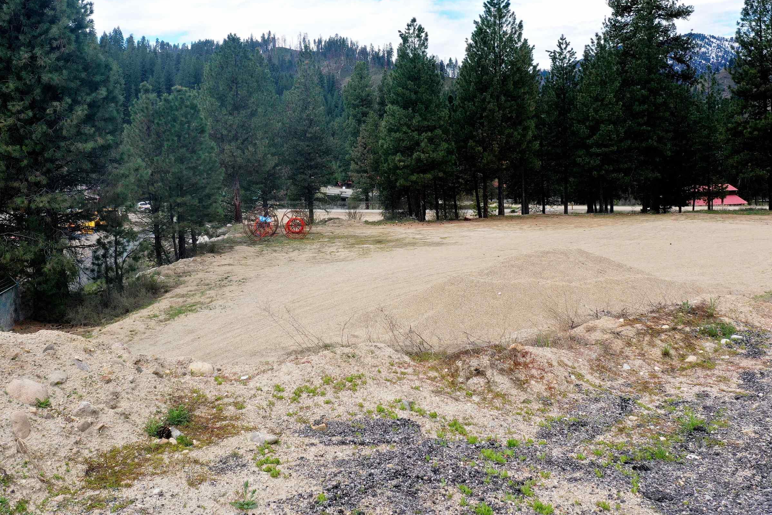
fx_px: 772
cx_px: 392
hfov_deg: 53.1
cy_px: 210
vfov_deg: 36.8
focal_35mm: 36
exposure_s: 1/500
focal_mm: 10.26
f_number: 5.6
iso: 100
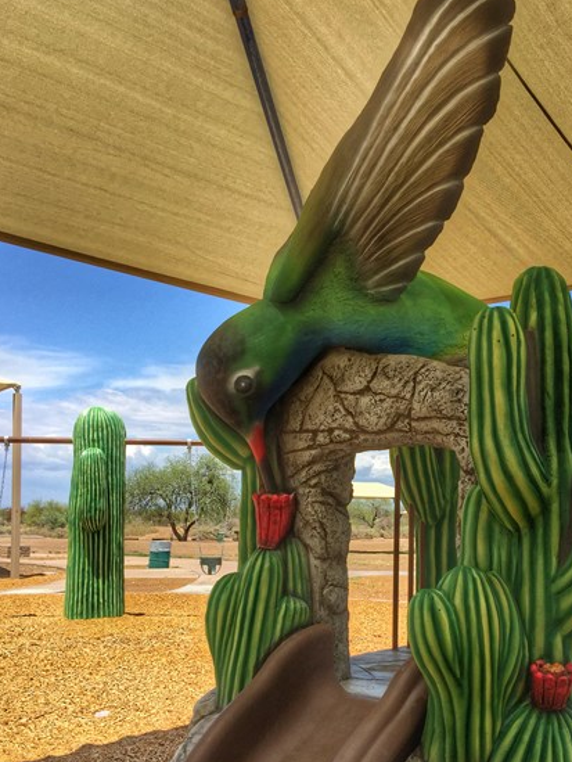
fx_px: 925
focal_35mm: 42
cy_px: 498
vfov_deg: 44.2
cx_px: 382
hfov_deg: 34.1
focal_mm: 4.15
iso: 32
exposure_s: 1/1647
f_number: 2.2
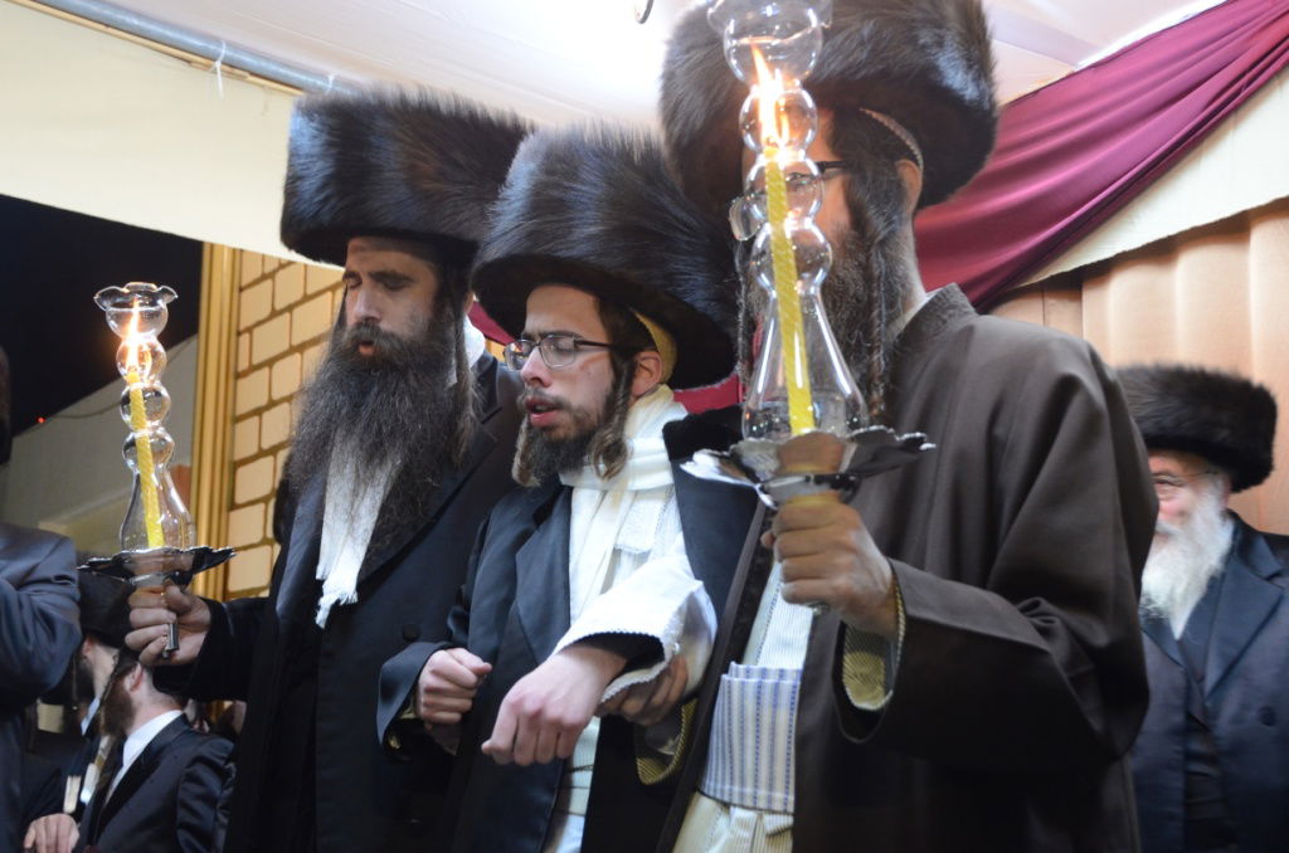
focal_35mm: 46
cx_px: 644
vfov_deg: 28.8
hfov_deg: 42.4
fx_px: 1661
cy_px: 426
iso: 1600
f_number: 5.6
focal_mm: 31
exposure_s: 1/25
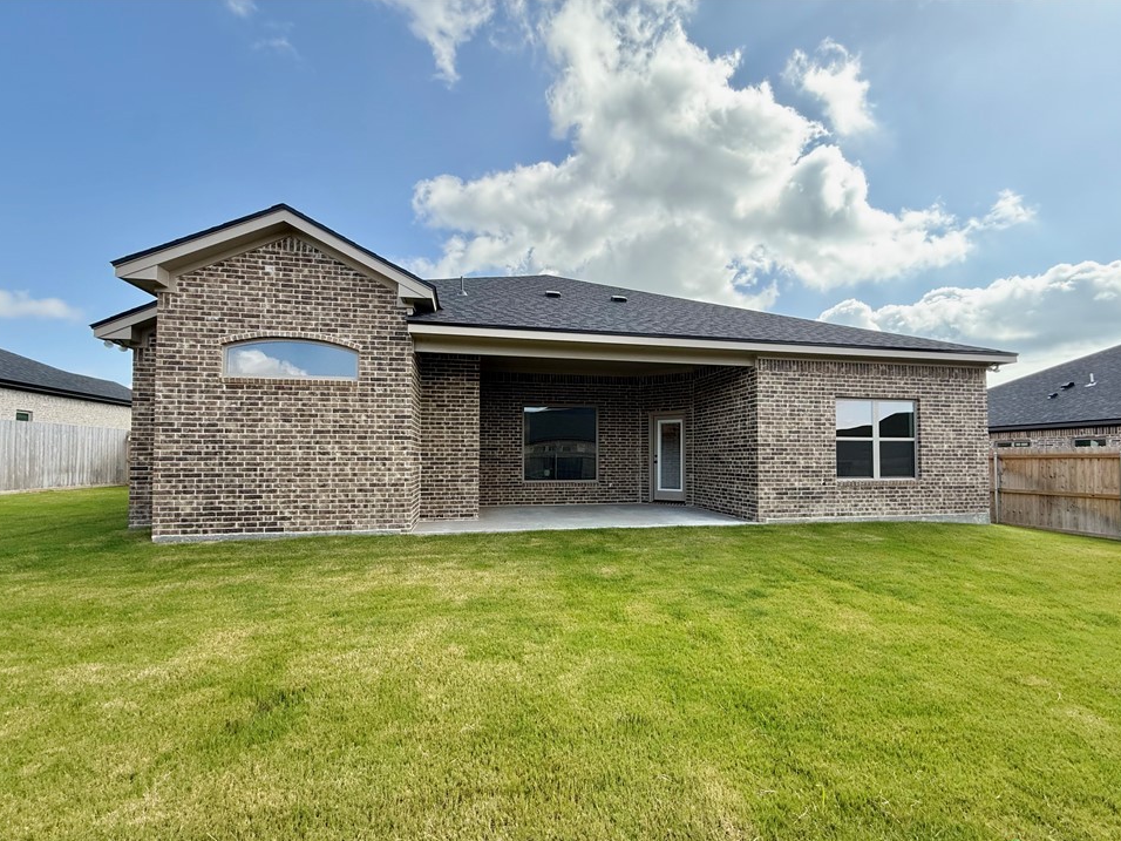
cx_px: 573
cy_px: 448
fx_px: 486
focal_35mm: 15
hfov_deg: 98.2
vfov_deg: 81.6
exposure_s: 1/472
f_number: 2.2
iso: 64
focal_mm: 2.22
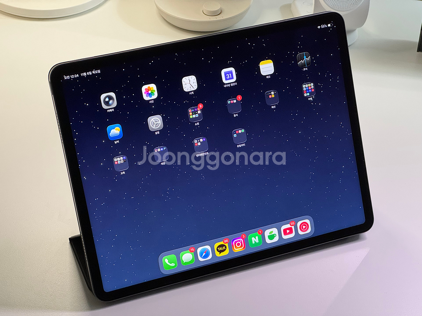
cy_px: 158
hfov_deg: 25.3
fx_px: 939
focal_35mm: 77
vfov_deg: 19.1
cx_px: 211
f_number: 2.8
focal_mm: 9
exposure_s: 1/60
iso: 320
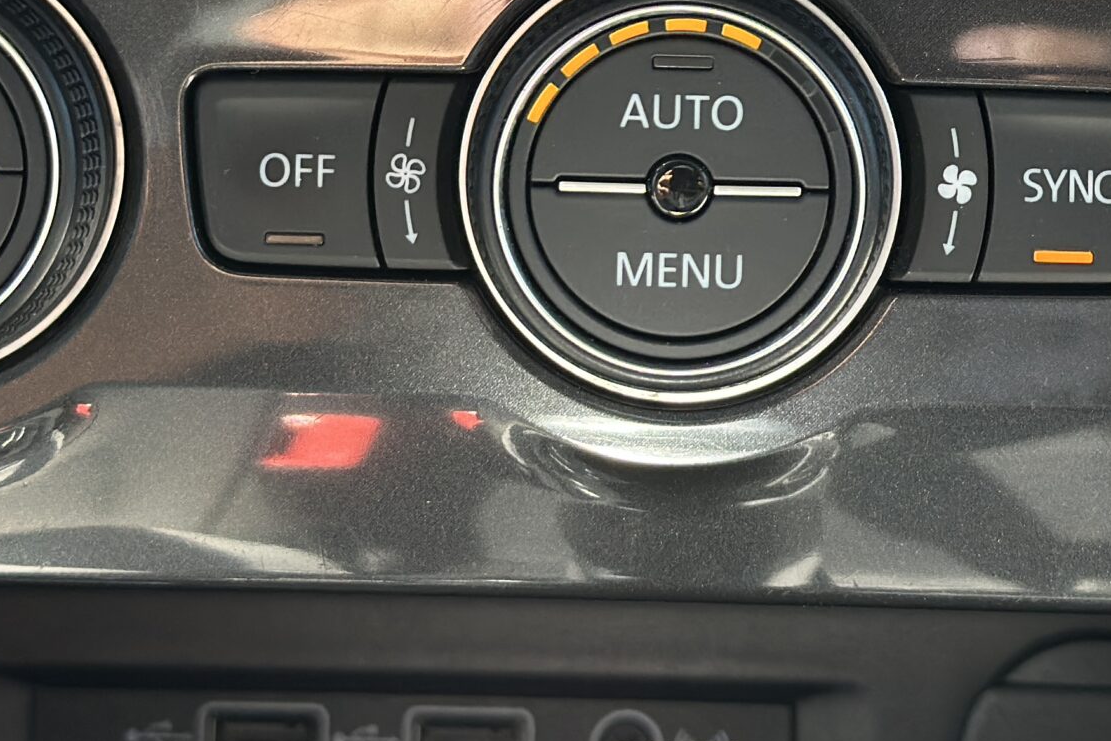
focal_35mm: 115
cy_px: -54
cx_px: 659
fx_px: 3549
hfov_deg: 17.8
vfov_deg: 11.8
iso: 125
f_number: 1.78
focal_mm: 6.86
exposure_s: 1/171
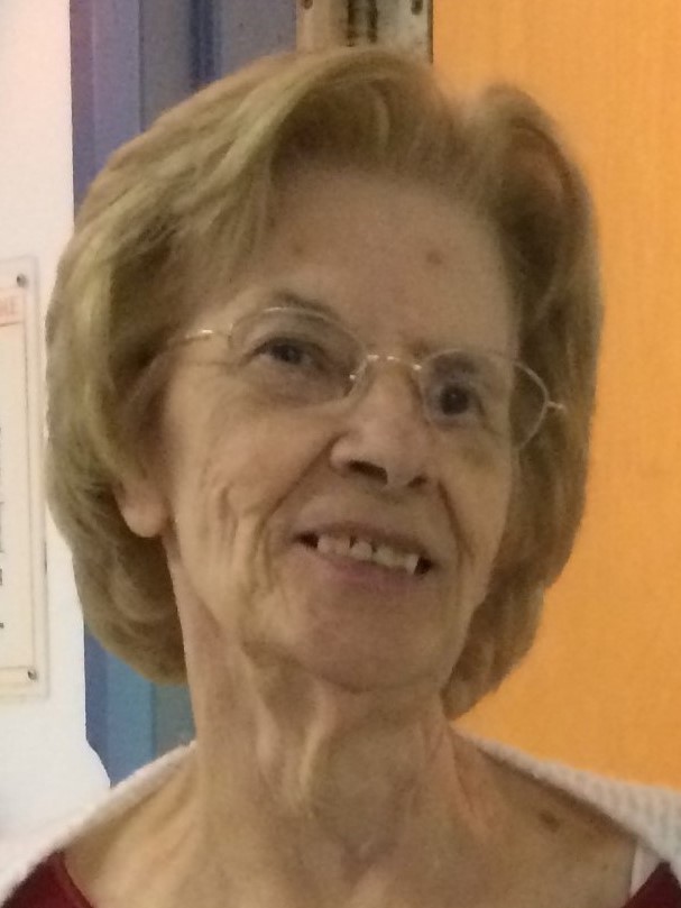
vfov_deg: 61.7
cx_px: 340
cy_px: 454
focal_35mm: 29
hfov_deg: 48.2
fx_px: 760
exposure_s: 1/30
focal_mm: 4.15
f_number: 2.2
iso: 320
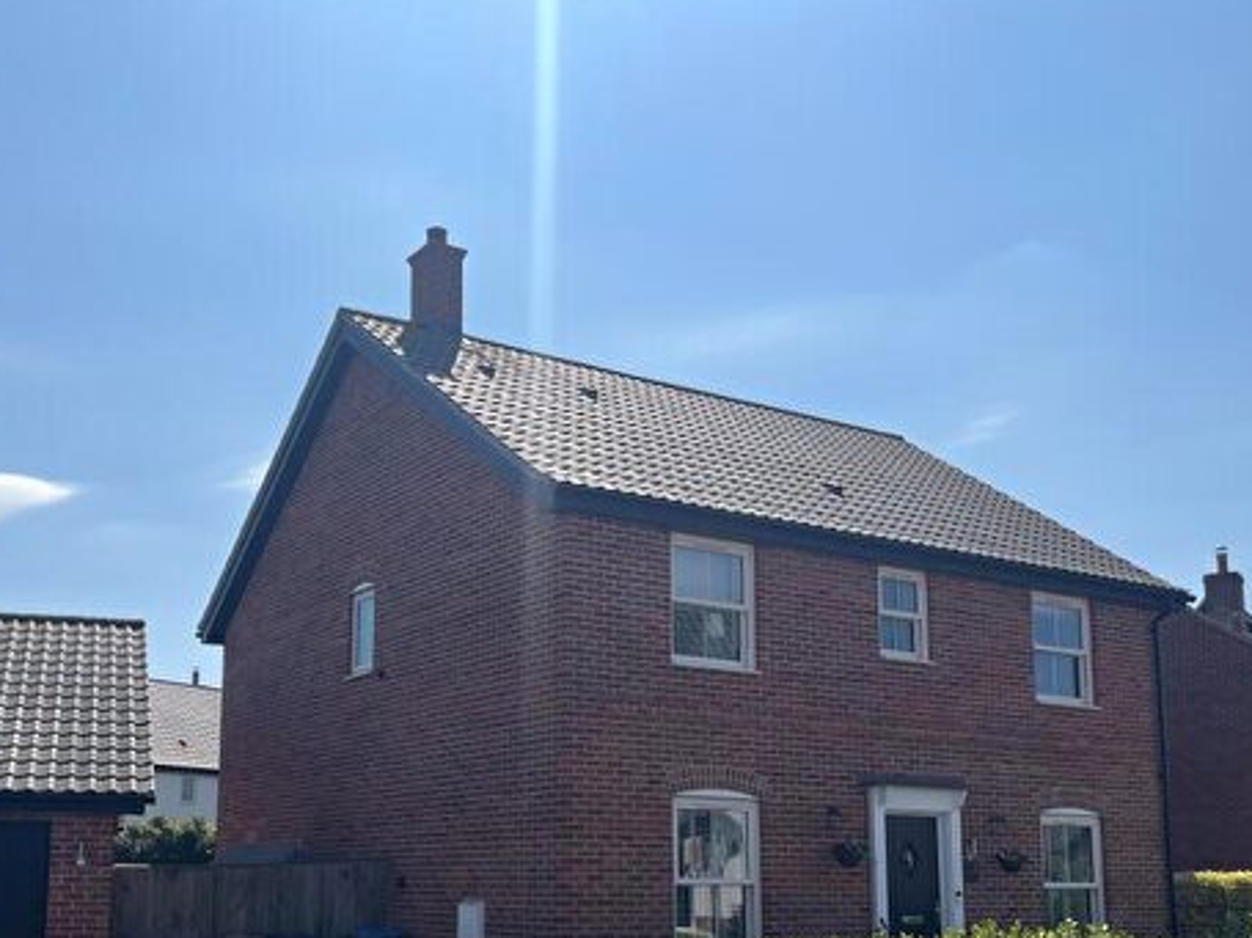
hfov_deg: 46.6
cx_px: 528
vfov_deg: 35.4
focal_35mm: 40
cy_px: 659
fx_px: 1446
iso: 50
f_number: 1.6
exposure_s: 1/6897
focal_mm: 5.1
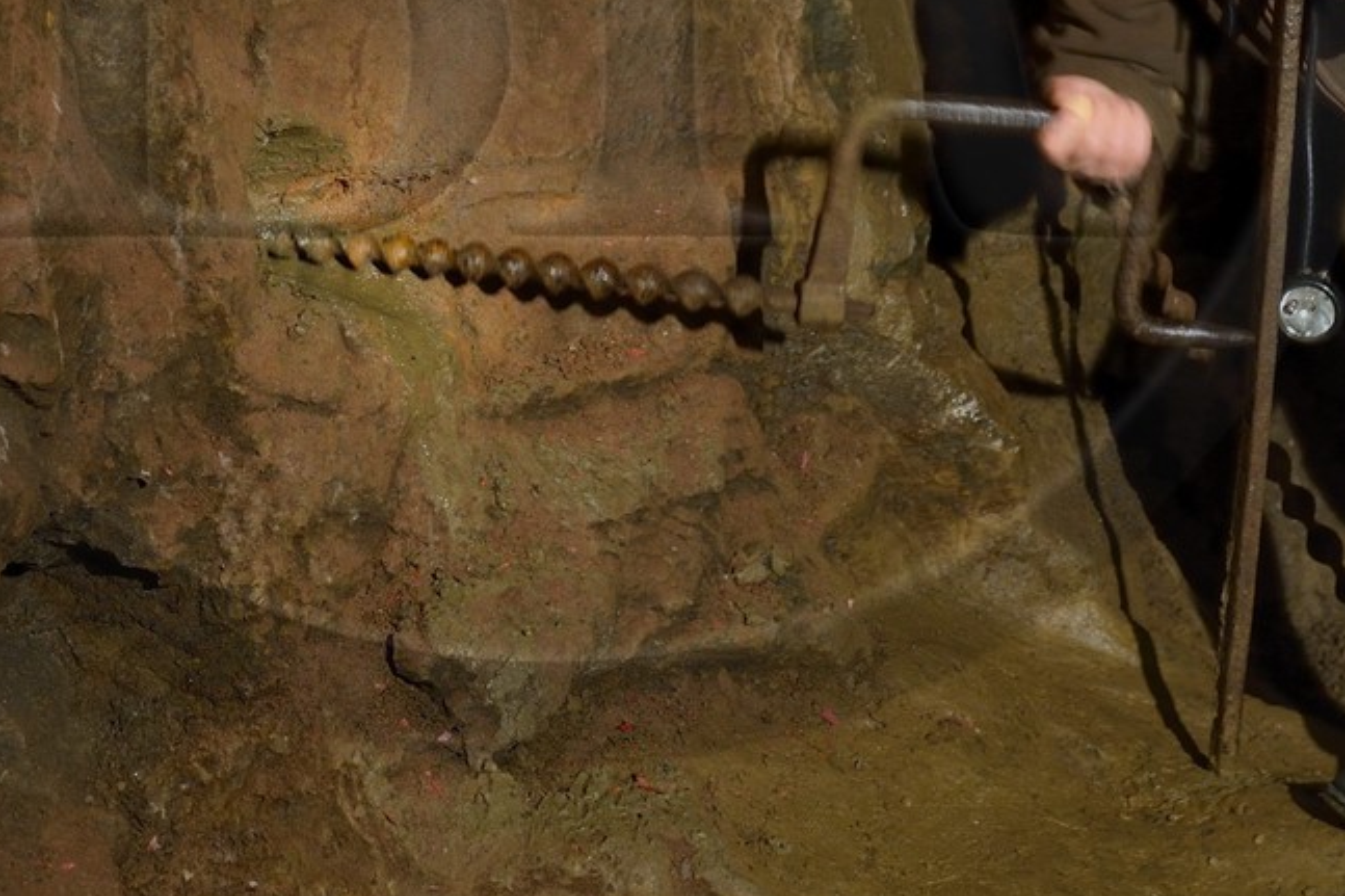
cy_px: -102
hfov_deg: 22.8
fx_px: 3324
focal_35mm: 89
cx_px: 553
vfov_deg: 15.0
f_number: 3.5
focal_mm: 36
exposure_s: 1/13
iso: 1600
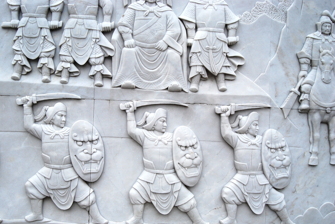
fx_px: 307
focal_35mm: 33
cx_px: 168
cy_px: 112
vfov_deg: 40.0
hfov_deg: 57.2
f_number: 10
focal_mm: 22
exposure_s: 1/250
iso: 200
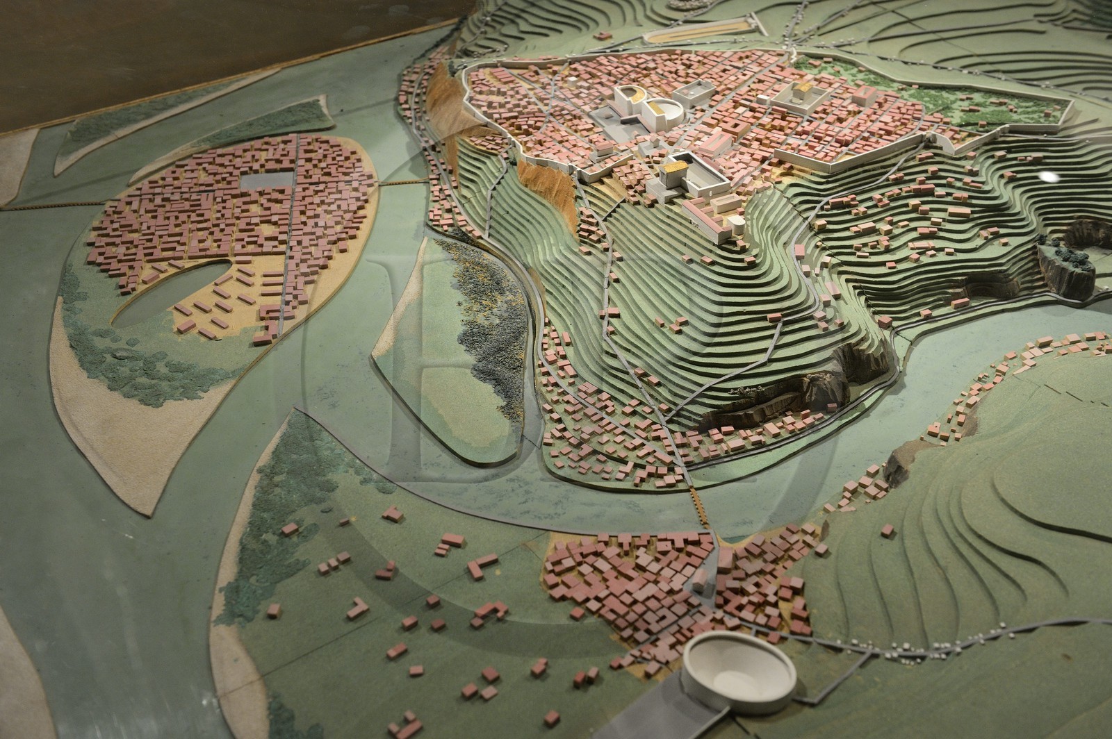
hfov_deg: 46.4
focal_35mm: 42
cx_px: 556
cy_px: 370
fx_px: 1296
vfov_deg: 31.8
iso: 1600
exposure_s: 1/80
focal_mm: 42
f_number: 5
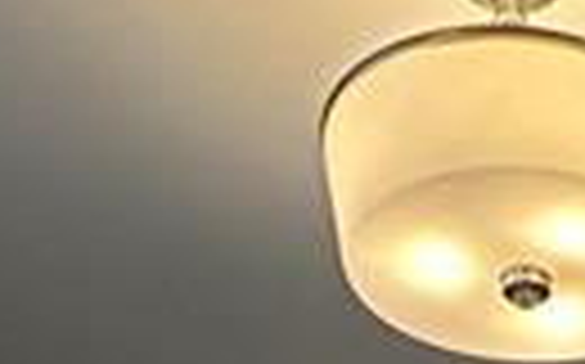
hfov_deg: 16.4
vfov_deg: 6.9
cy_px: 1645
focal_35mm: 117
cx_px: 846
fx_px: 1864
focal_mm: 2.22
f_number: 2.2
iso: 250
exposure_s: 1/120
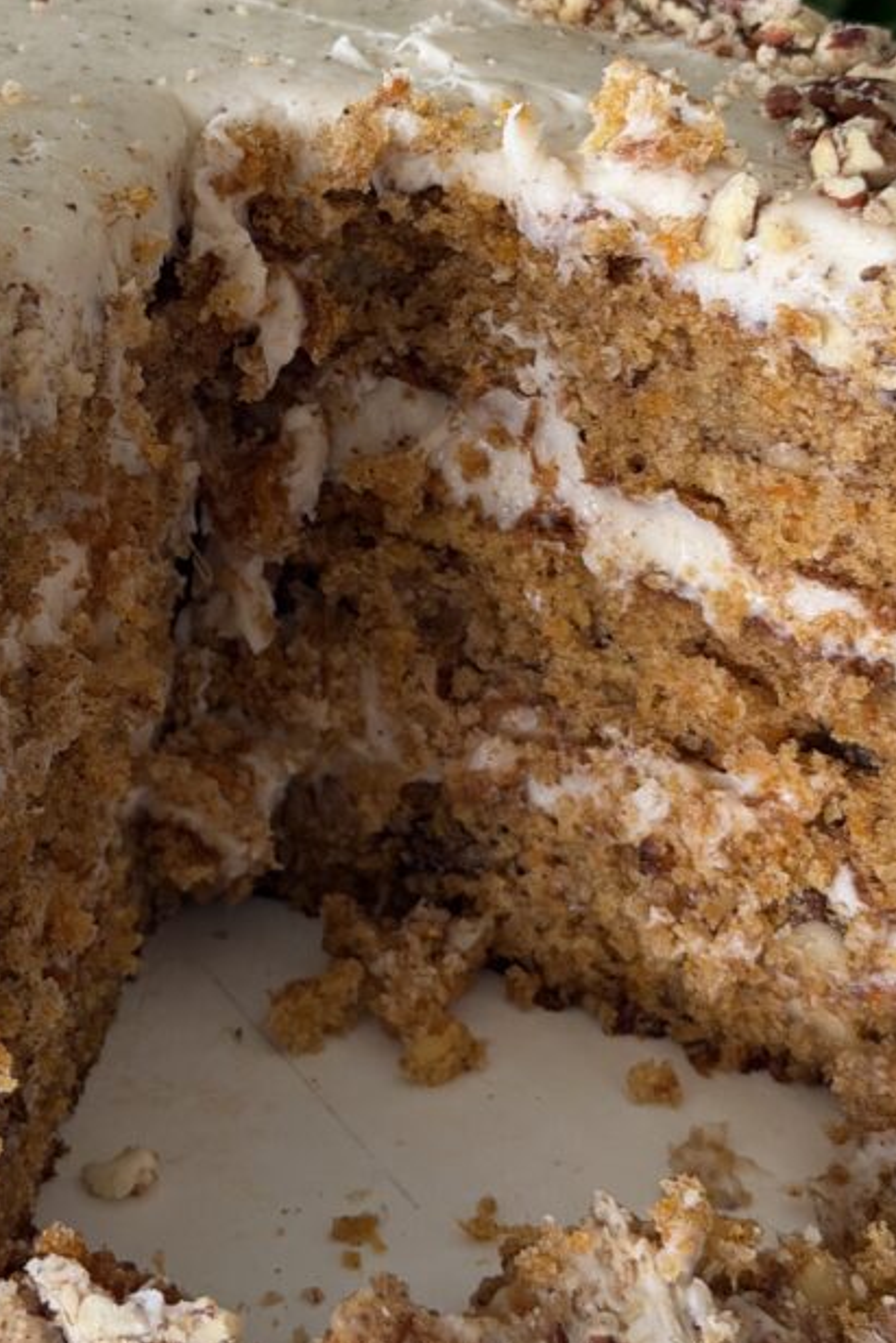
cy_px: 416
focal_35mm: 83
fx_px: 3097
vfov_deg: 24.3
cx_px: 323
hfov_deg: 16.4
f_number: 1.78
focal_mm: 6.76
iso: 200
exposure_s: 1/60
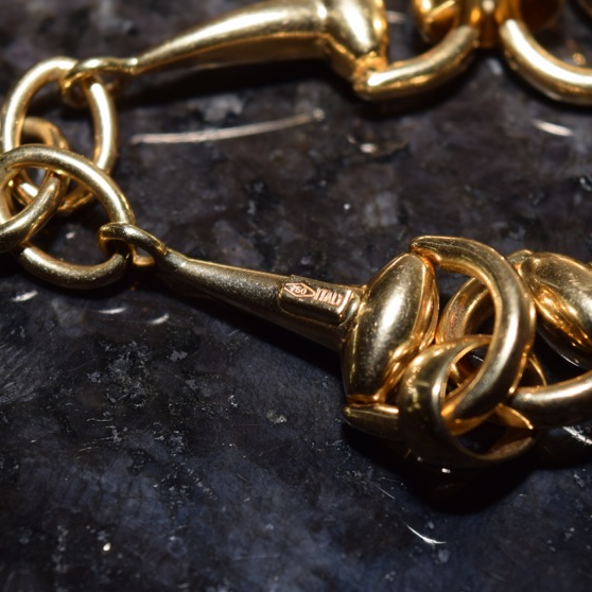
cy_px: 305
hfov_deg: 13.9
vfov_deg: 13.9
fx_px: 2433
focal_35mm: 126
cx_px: 291
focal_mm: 55
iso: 100
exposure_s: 1/60
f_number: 8
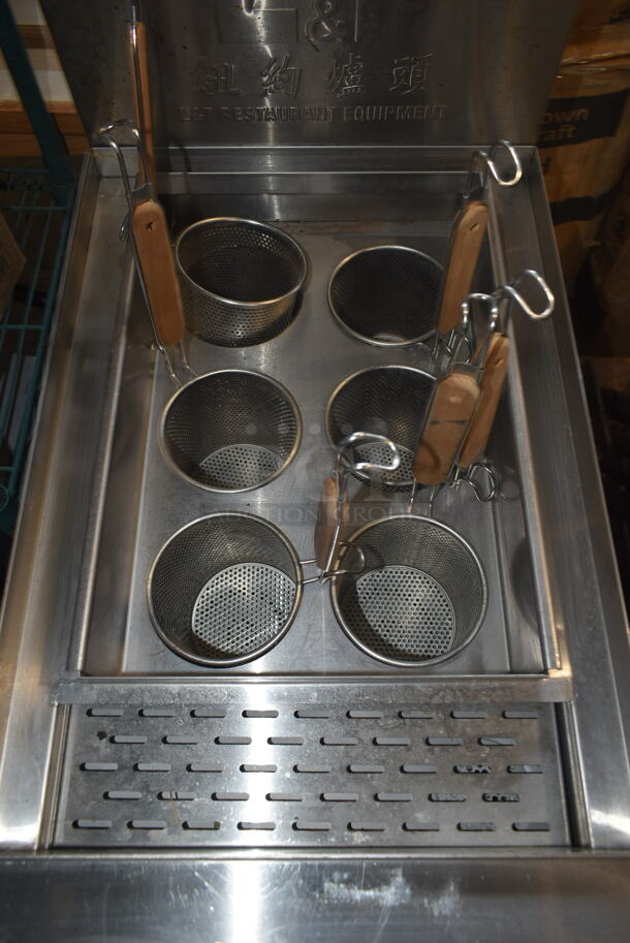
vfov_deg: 67.3
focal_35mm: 27
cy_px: 472
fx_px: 708
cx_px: 315
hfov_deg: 48.0
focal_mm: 18
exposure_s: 1/30
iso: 200
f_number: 5.6
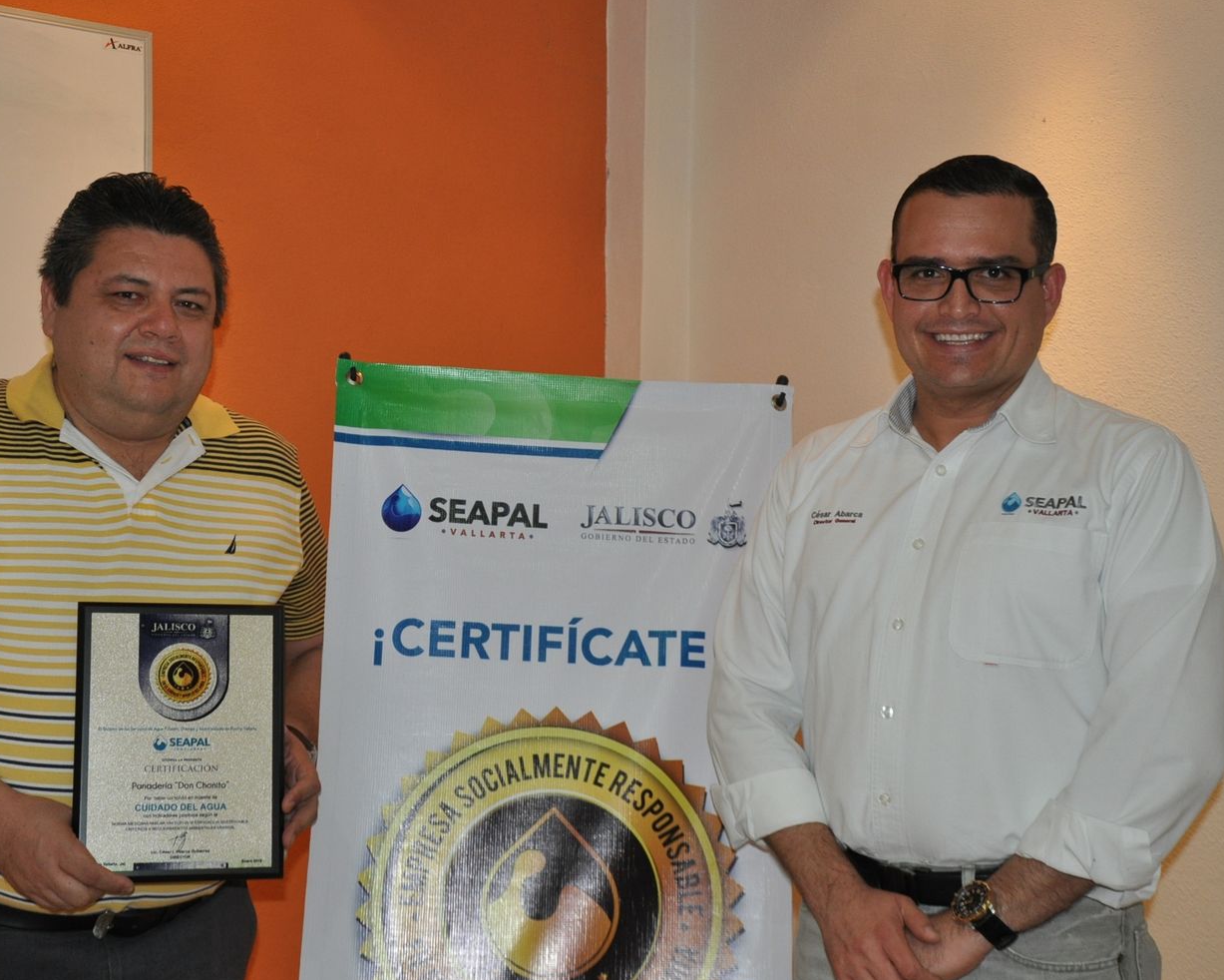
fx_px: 1993
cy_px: 492
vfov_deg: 27.6
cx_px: 545
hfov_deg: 34.1
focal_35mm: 55
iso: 800
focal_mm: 32
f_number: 4.2
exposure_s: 1/60
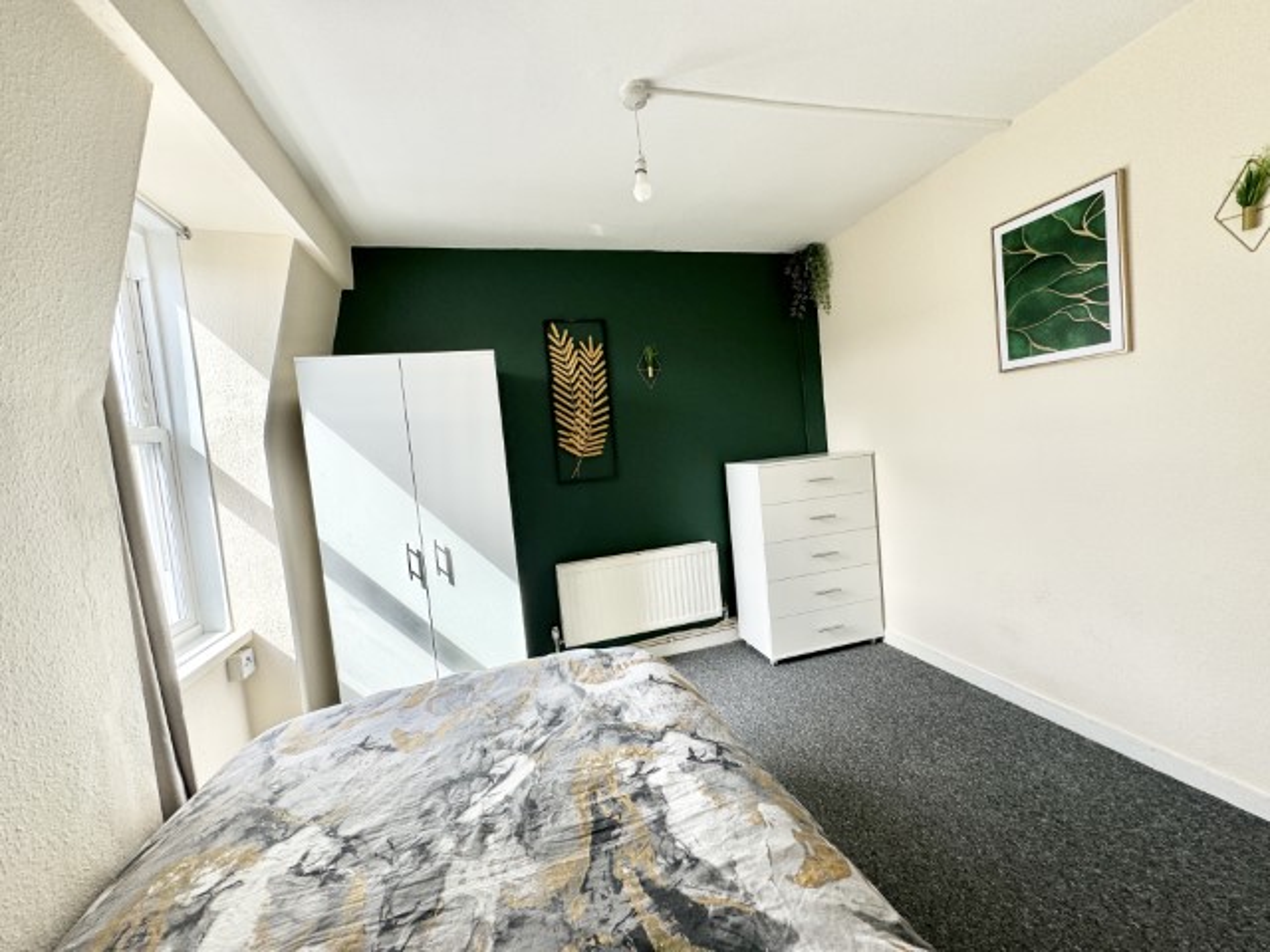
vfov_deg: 85.7
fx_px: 514
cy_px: 476
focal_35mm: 14
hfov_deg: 102.1
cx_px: 635
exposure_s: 1/150
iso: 40
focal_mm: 2.22
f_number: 2.2
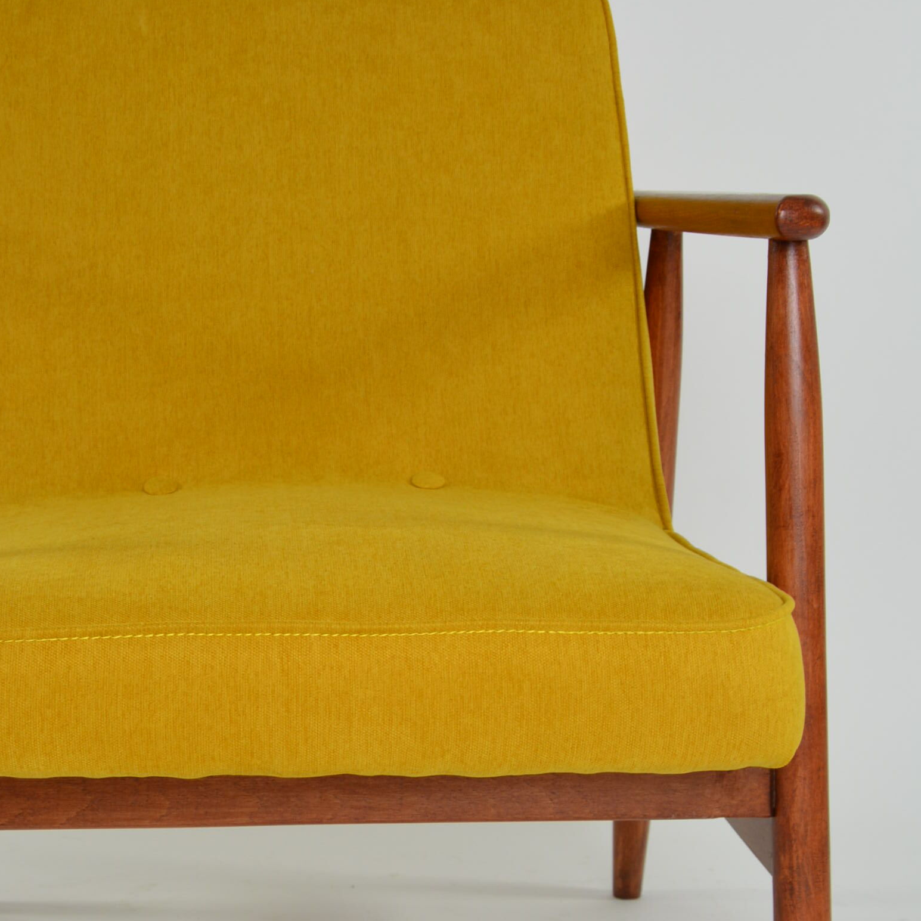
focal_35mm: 84
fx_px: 2529
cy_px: 526
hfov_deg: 20.6
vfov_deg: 20.6
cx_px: 334
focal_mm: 34
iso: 400
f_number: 8
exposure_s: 1/60
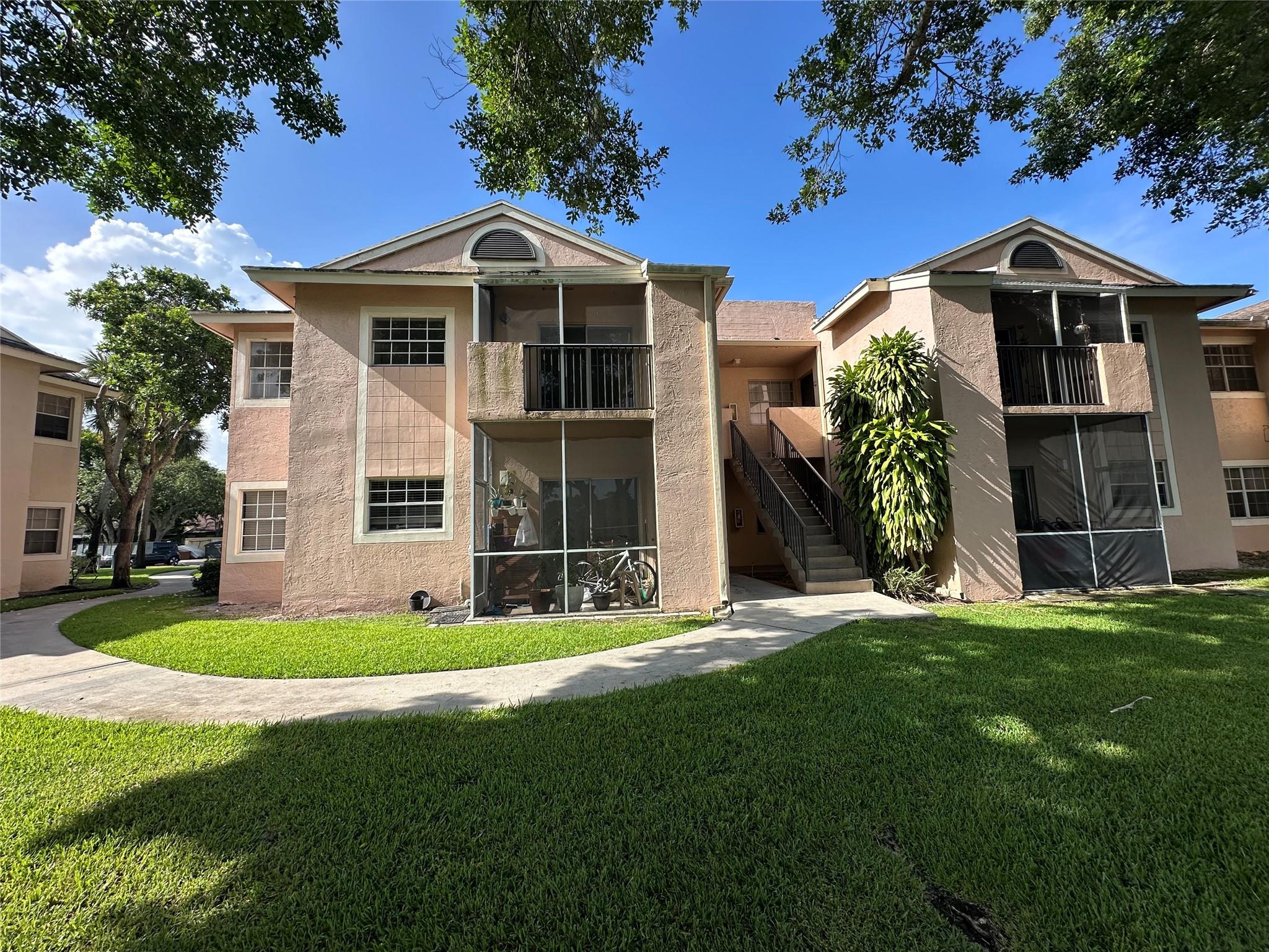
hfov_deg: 102.1
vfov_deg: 85.7
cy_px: 476
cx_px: 634
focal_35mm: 14
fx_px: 513
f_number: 2.2
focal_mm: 2.22
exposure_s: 1/972
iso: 40
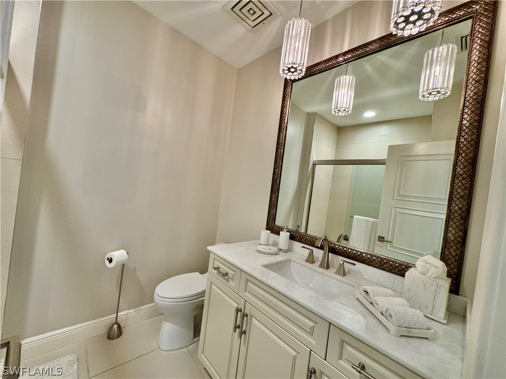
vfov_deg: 85.7
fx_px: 205
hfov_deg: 102.1
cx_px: 253
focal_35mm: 14
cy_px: 190
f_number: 2.2
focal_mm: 2.22
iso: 250
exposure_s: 1/60
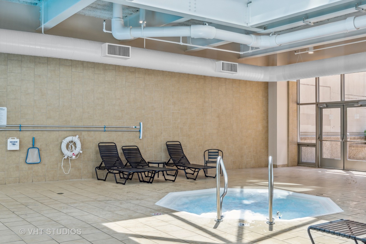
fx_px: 376
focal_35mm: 37
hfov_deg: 51.9
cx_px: 183
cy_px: 122
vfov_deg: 35.9
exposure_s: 1/60
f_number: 9.5
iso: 200
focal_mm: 25
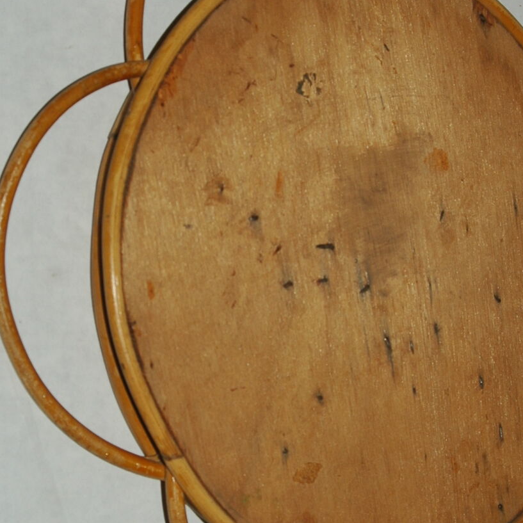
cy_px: 284
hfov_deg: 16.1
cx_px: 353
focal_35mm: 108
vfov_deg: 16.1
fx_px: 1849
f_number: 5.6
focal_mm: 31
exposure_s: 1/125
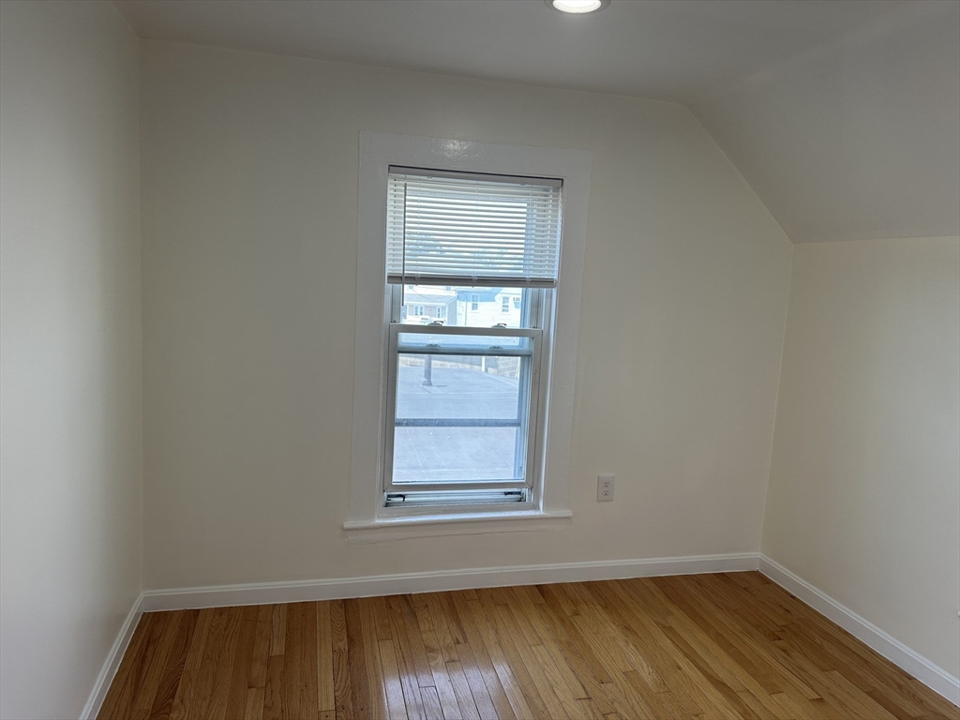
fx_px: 666
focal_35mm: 24
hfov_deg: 71.6
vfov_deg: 56.8
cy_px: 360
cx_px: 480
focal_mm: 6.86
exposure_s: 1/260
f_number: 1.78
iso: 80
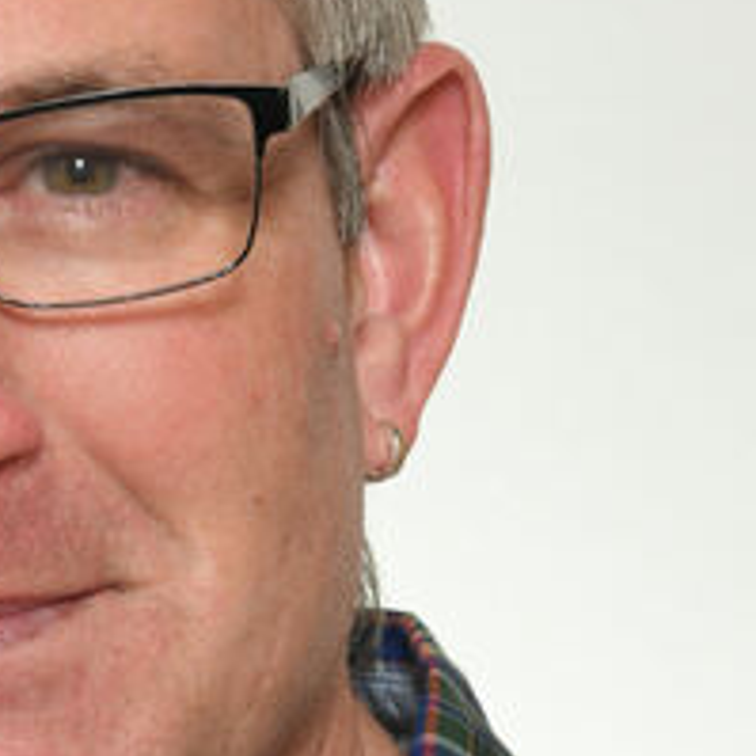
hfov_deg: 7.3
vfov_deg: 7.3
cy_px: 703
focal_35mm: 239
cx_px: -78
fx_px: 5905
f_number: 9
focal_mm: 70
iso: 200
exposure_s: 1/200
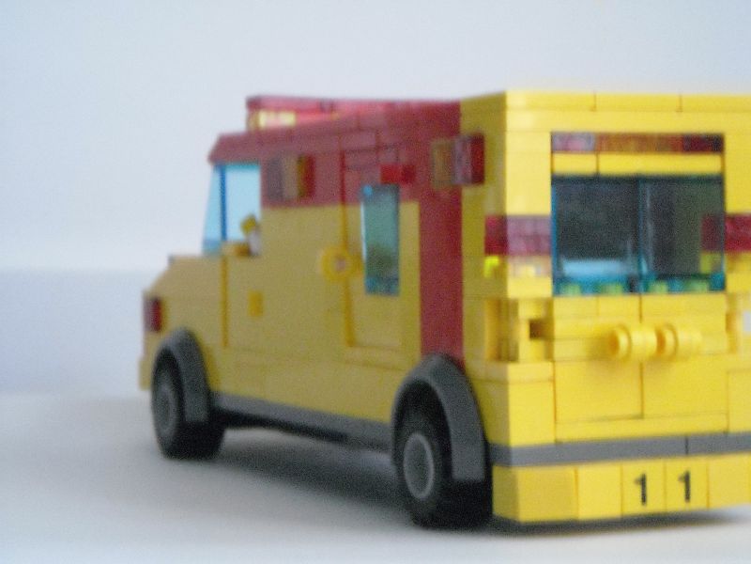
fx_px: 2278
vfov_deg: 14.1
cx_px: 376
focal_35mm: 105
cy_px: 282
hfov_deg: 18.7
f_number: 4.7
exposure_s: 1/4
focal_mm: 17.1
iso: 800
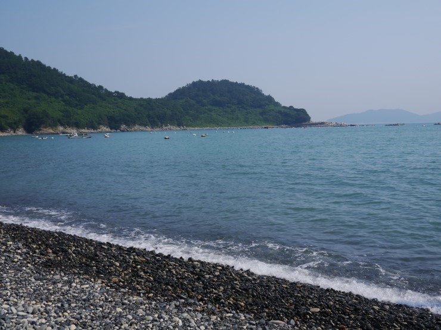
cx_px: 220
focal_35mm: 40
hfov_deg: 46.8
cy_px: 165
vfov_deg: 36.0
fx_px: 510
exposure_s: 1/1300
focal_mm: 20
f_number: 6.3
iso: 160
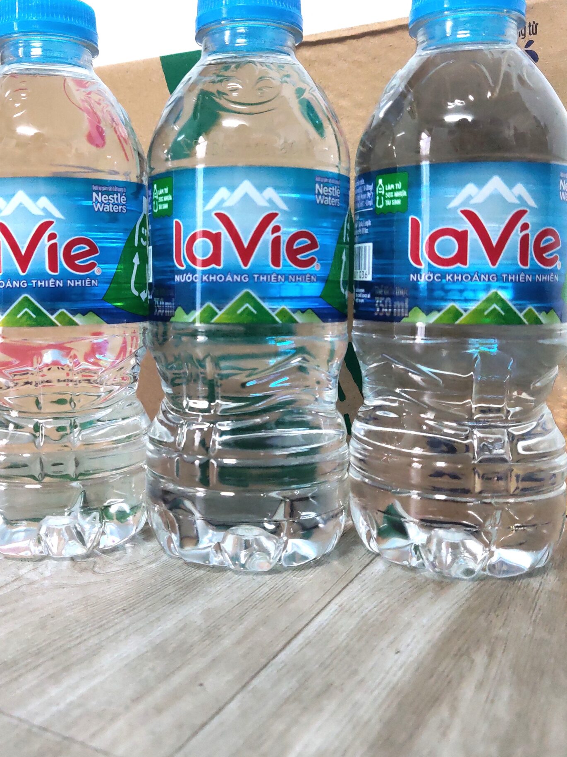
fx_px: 765
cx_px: 206
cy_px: 314
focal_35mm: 35
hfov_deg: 40.3
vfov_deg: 52.4
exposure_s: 1/100
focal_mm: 4.71
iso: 219
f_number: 1.7
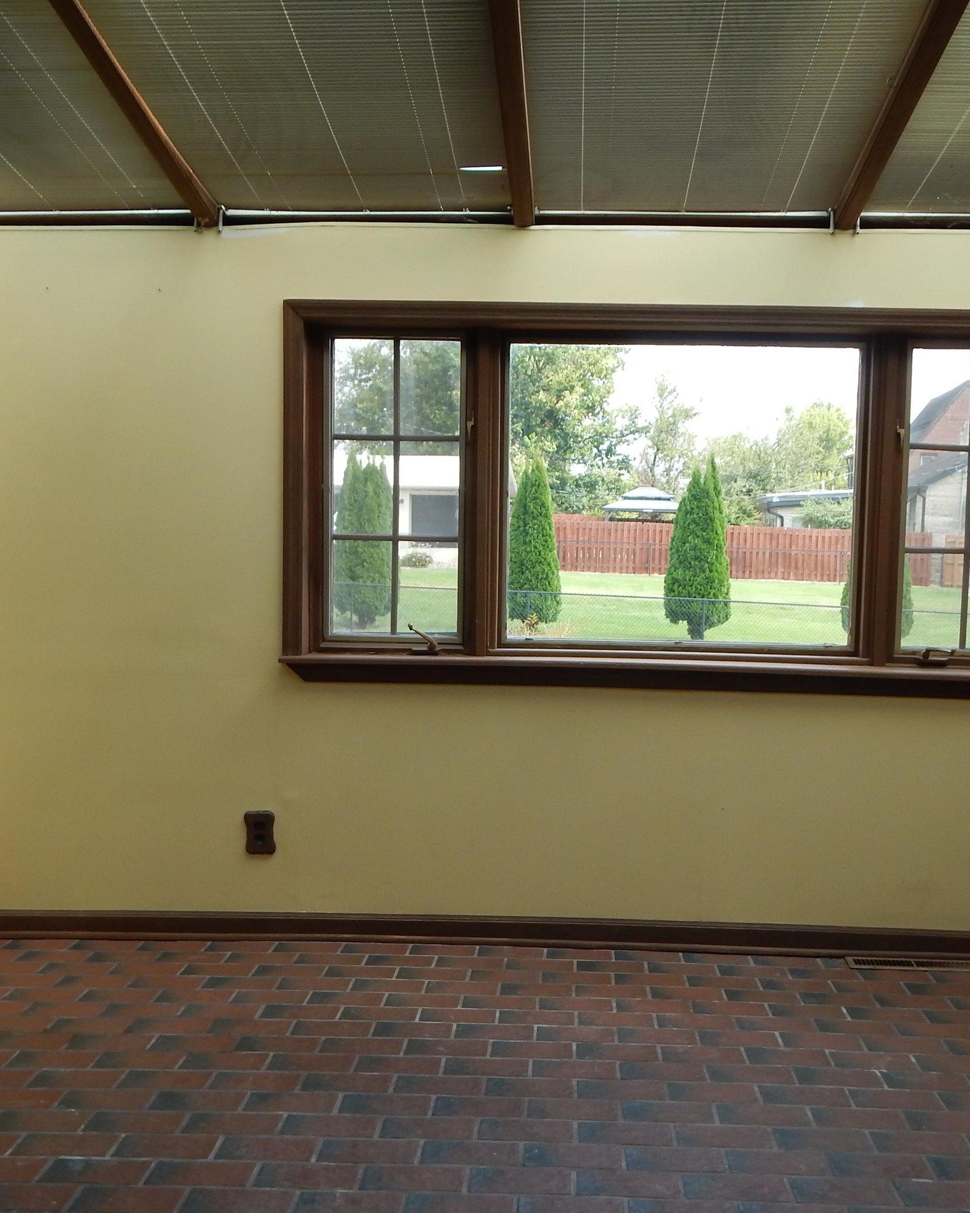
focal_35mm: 34
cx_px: 539
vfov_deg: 52.8
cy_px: 652
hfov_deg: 43.3
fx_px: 1220
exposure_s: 1/200
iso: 125
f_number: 3
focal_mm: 4
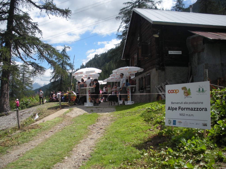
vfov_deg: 40.7
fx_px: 229
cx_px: 113
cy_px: 84
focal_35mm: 35
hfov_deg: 52.6
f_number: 3.5
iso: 64
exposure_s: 1/680
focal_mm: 6.3
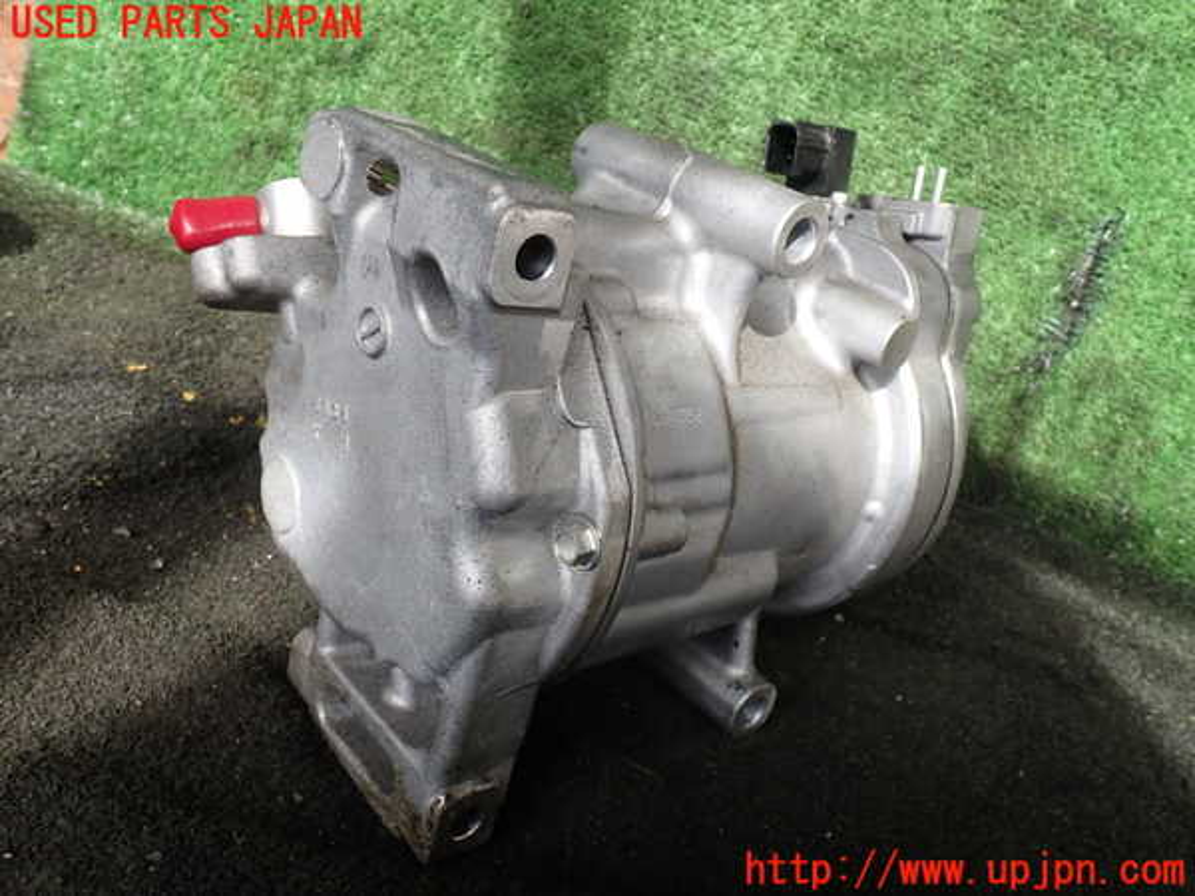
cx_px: 598
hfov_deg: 60.0
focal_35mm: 30
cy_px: 448
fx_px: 1036
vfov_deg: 46.8
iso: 100
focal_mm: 5.4
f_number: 3.2
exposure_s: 1/100
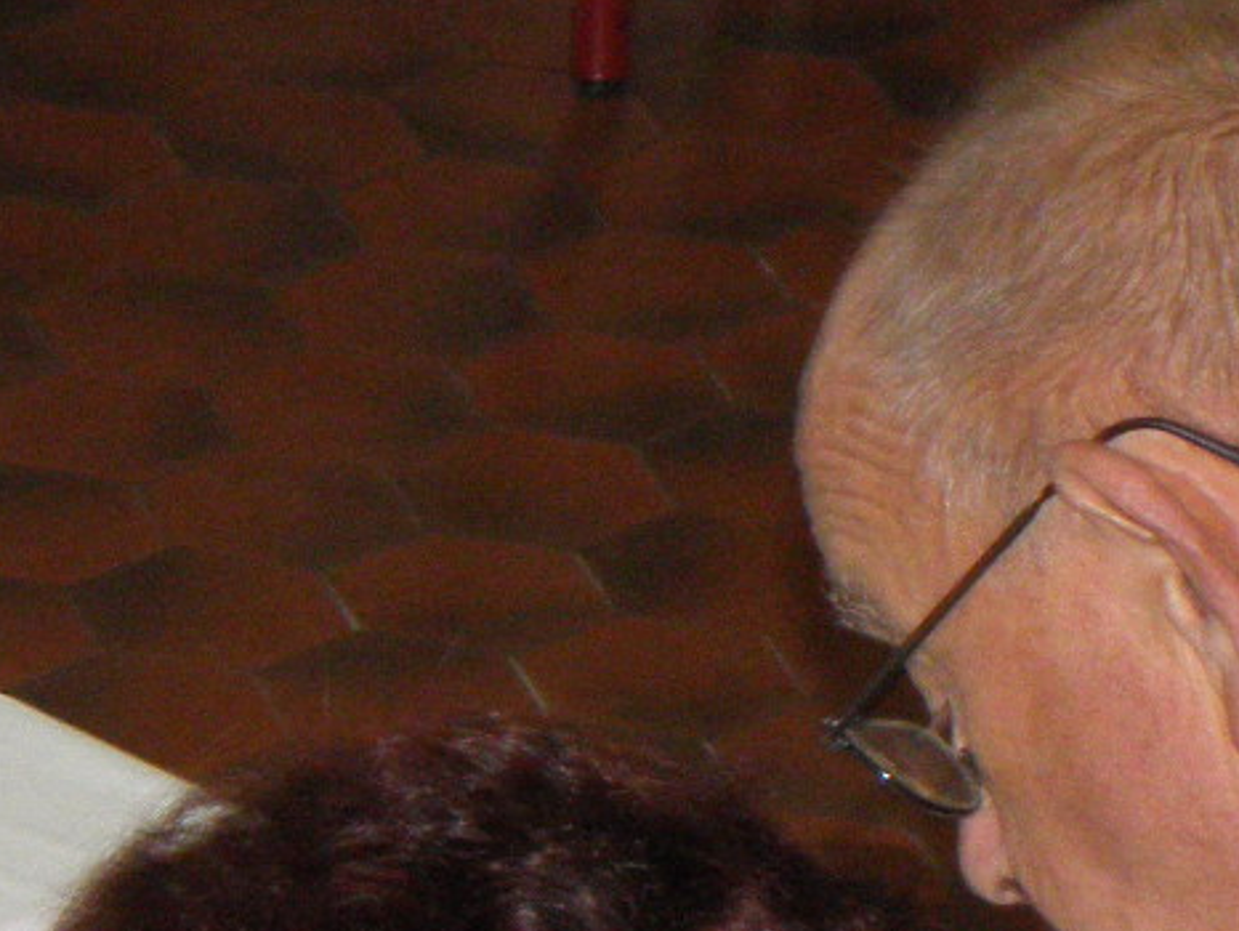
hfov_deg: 5.1
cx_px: -580
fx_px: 13680
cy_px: 1056
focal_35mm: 382
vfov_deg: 3.9
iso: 250
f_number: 4
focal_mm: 15.54
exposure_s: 1/80
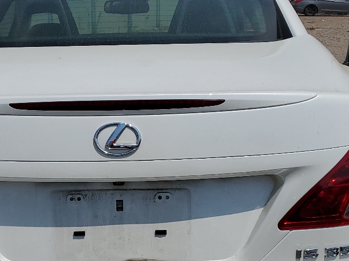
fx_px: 635
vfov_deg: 23.1
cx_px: 116
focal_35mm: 63
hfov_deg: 30.5
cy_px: 194
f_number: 1.5
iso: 52
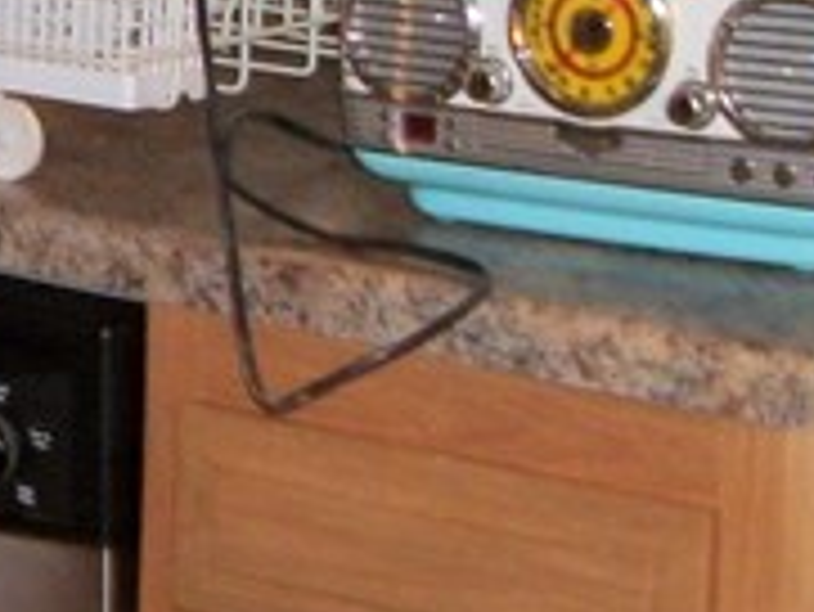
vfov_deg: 8.1
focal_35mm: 181
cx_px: -571
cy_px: -274
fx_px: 4259
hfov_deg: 10.4
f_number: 2.9
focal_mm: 5.7
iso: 160
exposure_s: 1/30
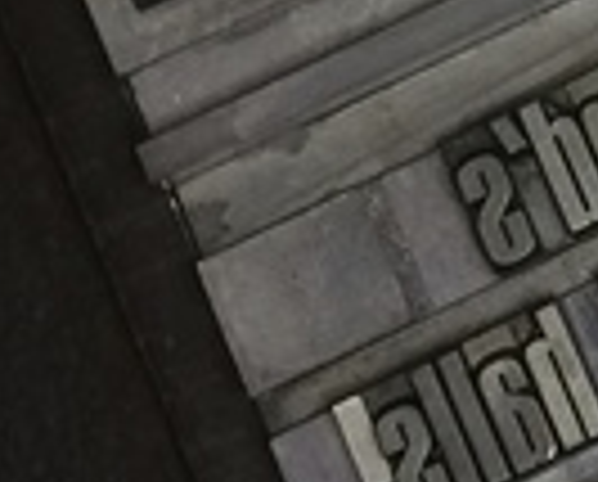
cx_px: 1050
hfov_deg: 9.3
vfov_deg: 7.5
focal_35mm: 198
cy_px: -487
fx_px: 3512
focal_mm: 4.15
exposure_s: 1/30
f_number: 2.2
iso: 125
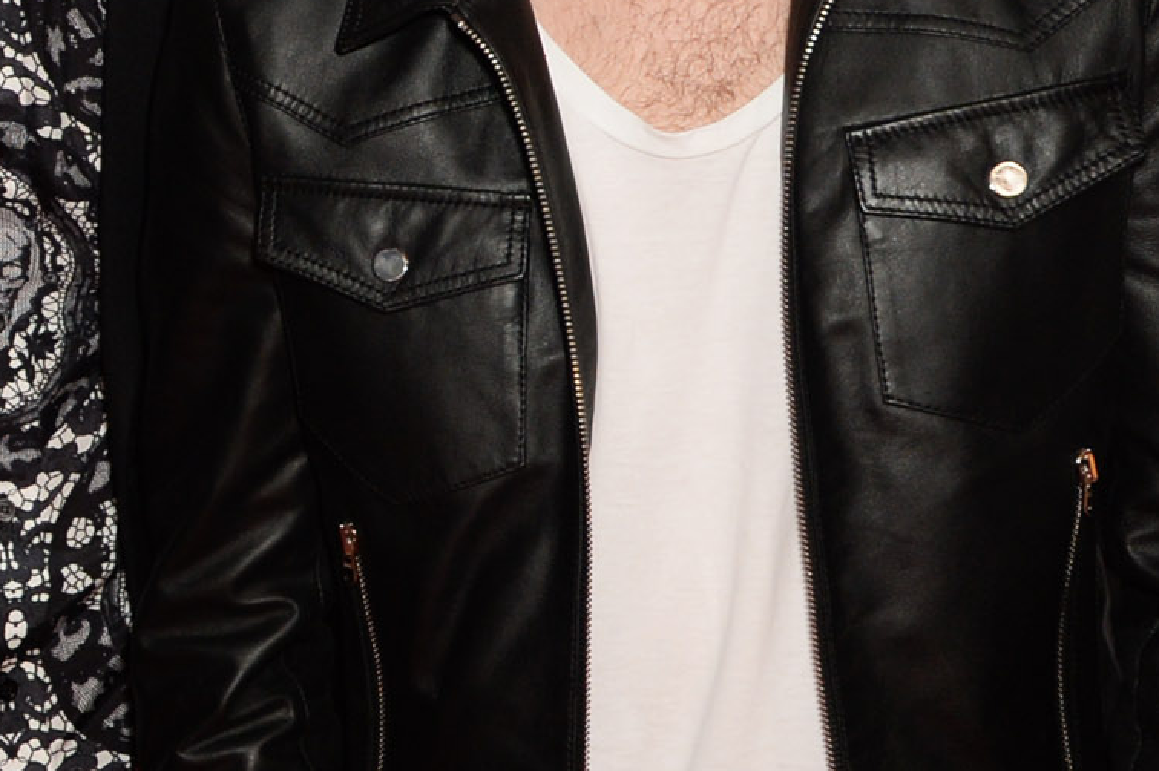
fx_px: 4086
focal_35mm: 127
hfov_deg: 14.9
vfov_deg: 10.8
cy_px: 453
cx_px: -641
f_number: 6.3
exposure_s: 1/160
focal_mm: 32
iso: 1000
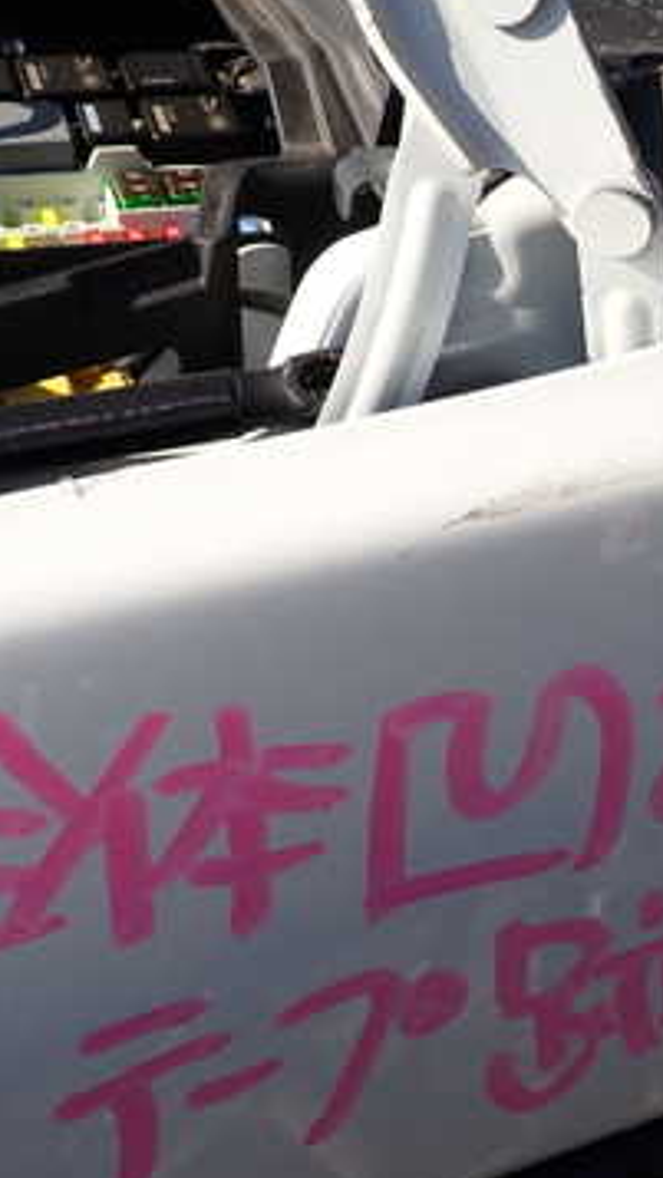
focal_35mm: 55
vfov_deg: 37.8
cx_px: 666
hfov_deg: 21.1
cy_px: 541
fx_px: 1718
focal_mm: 5.4
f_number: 3.2
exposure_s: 1/800
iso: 100
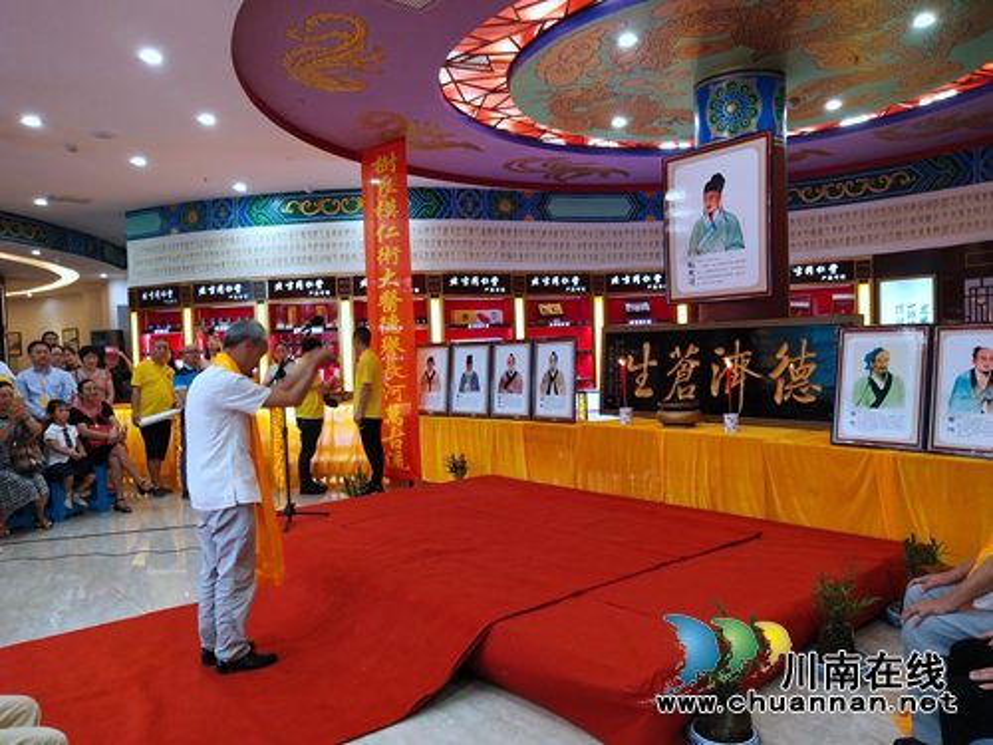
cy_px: 372
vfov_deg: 46.8
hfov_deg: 60.0
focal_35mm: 30
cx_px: 496
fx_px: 861
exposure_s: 1/50
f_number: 1.8
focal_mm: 3.95
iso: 182
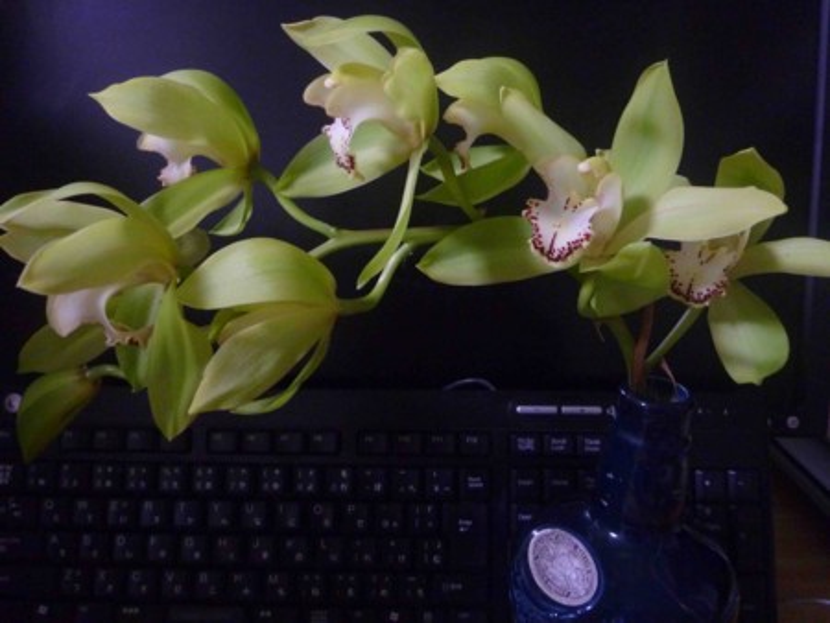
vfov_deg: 49.8
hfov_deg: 63.4
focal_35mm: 28
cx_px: 415
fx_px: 672
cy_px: 312
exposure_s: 1/8
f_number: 3.3
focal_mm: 4.9
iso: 400
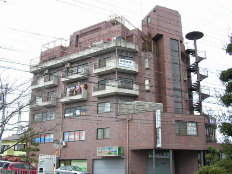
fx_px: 255
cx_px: 116
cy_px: 87
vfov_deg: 37.7
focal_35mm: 38
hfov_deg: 49.0
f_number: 2.8
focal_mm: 5.8
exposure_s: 1/283
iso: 141
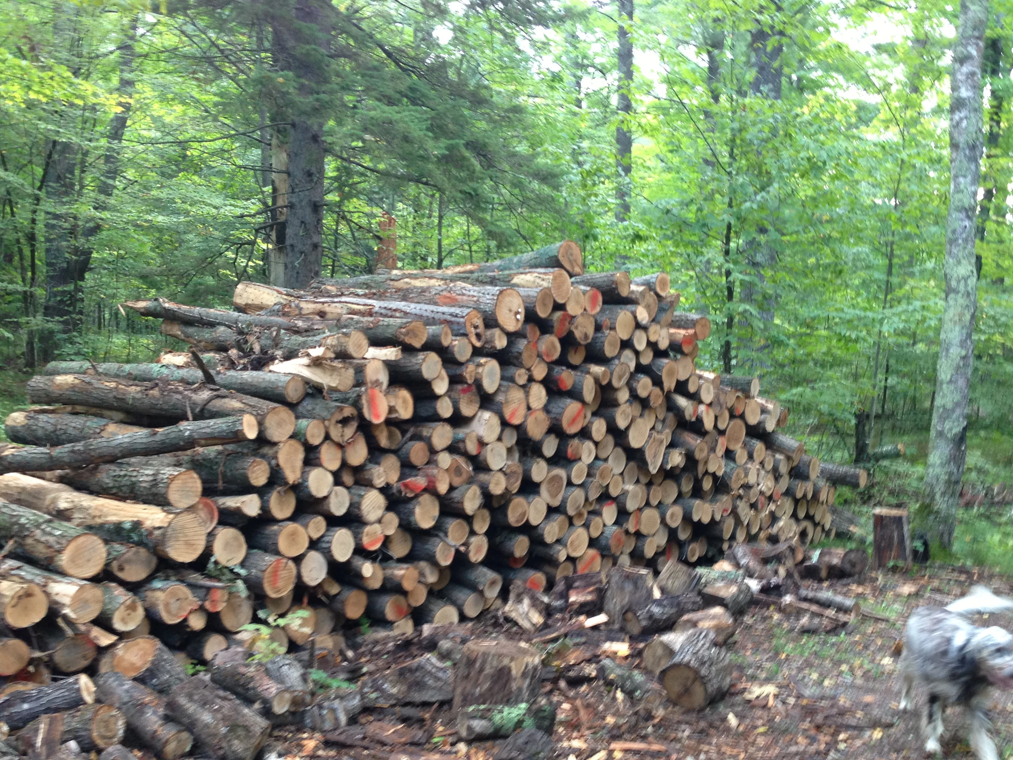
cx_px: 562
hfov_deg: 47.8
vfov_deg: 36.7
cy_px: 445
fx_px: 1141
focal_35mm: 39
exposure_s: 1/20
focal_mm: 4.13
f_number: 2.4
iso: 100
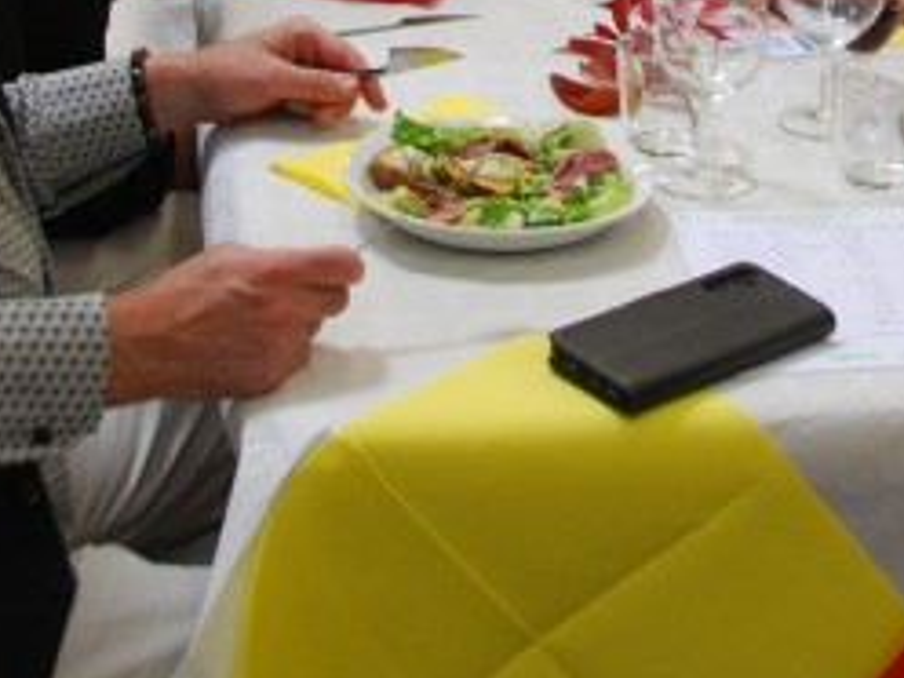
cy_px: -354
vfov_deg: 13.4
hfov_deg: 18.8
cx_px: 636
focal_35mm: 104
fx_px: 2716
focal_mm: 20
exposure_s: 1/80
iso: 400
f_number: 4.5
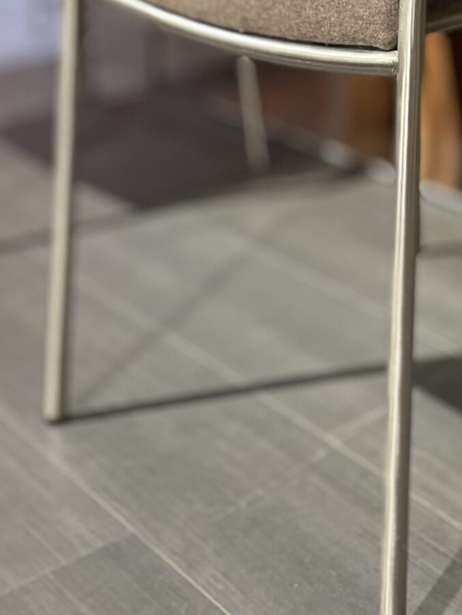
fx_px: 1316
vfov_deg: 24.5
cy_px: -65
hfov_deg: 19.6
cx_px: 399
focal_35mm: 74
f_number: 1.6
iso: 400
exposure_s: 1/50
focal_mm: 4.2
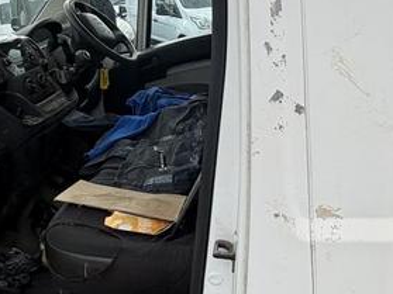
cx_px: 152
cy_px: 104
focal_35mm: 45
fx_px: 511
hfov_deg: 41.8
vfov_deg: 32.0
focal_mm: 2.22
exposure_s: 1/501
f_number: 2.2
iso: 40
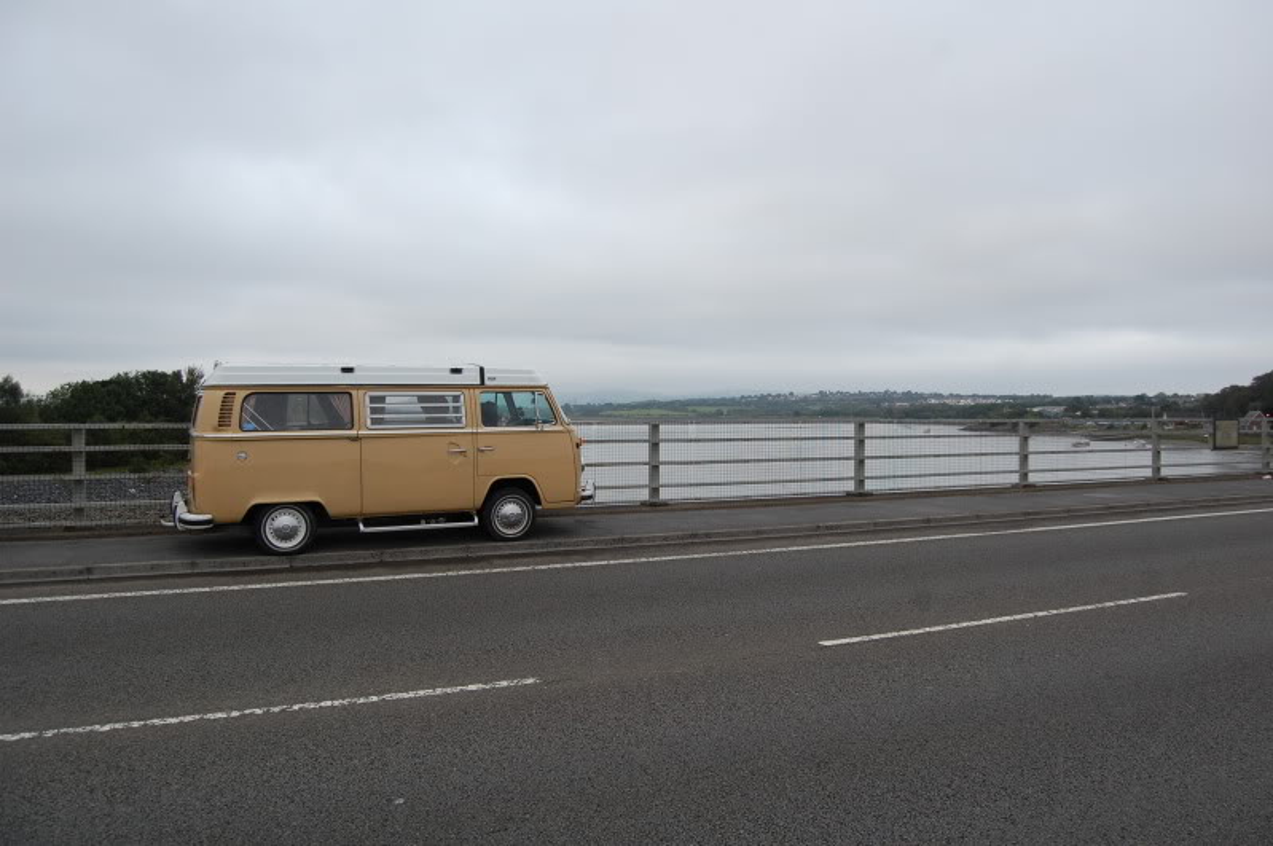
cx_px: 636
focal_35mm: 27
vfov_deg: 47.8
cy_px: 423
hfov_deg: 67.4
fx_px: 954
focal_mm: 18
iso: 400
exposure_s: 1/125
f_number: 5.6
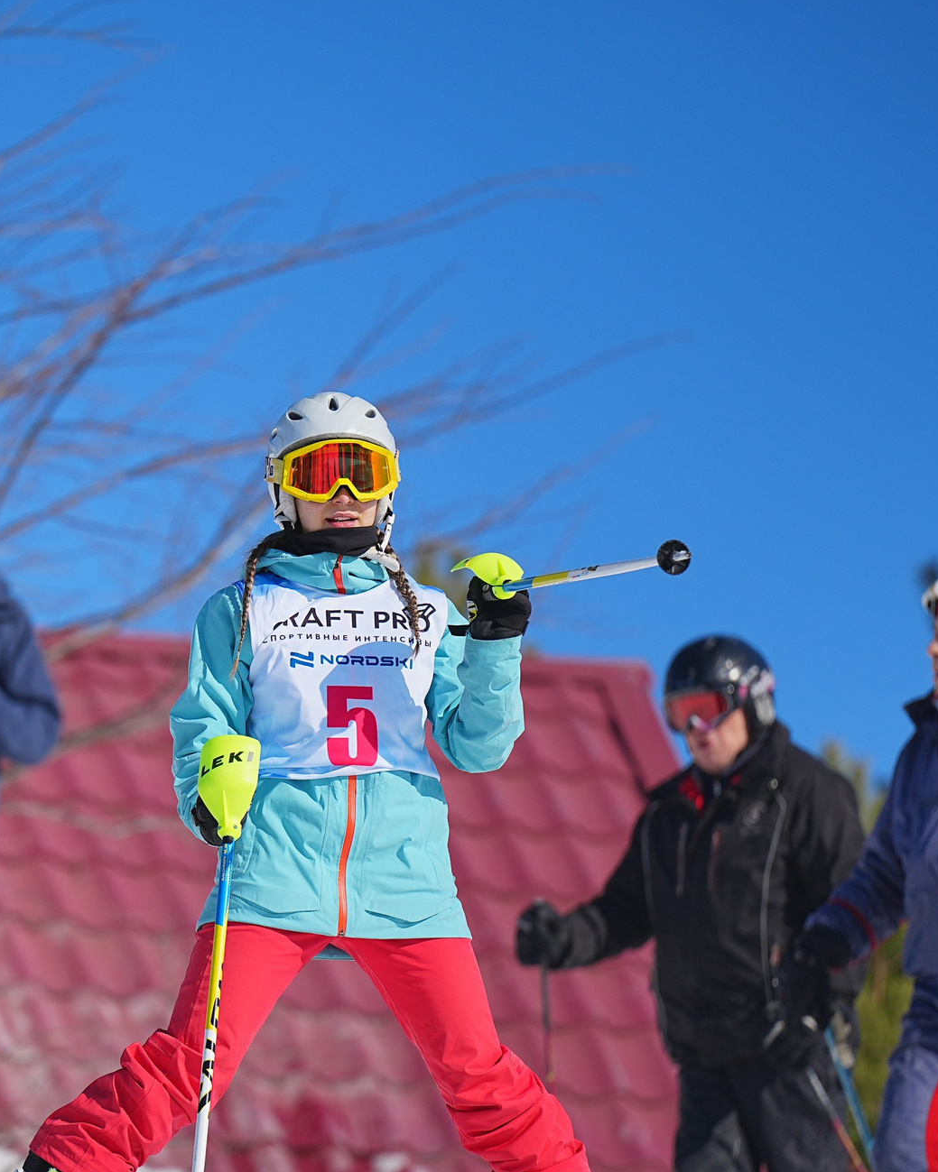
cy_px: 709
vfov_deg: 5.2
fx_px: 12841
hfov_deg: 4.2
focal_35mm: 370
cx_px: 54
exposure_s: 1/4000
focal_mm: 200
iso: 100
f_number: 2.8
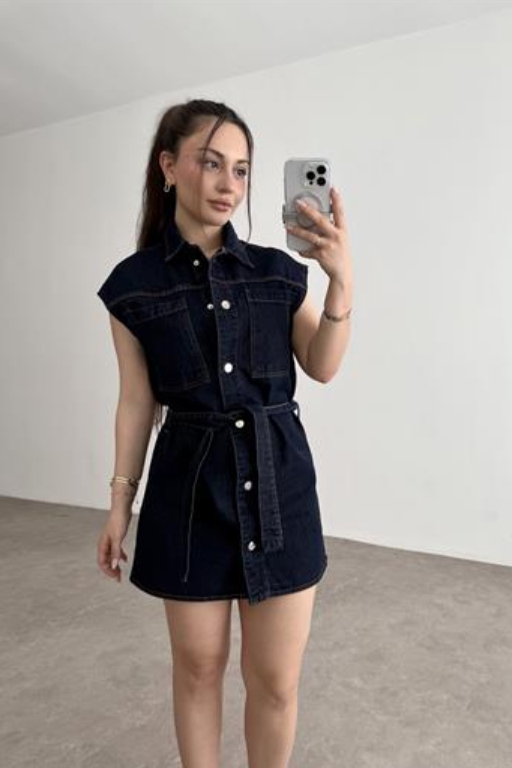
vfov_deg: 69.4
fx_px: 555
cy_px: 394
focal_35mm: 26
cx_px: 273
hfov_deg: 49.5
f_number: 1.78
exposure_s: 1/121
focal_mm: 6.76
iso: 64
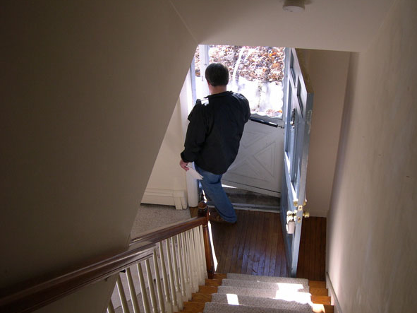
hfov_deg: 42.1
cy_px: 169
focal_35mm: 45
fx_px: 542
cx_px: 224
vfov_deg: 32.2
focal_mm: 8
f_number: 2.8
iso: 100
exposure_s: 1/128
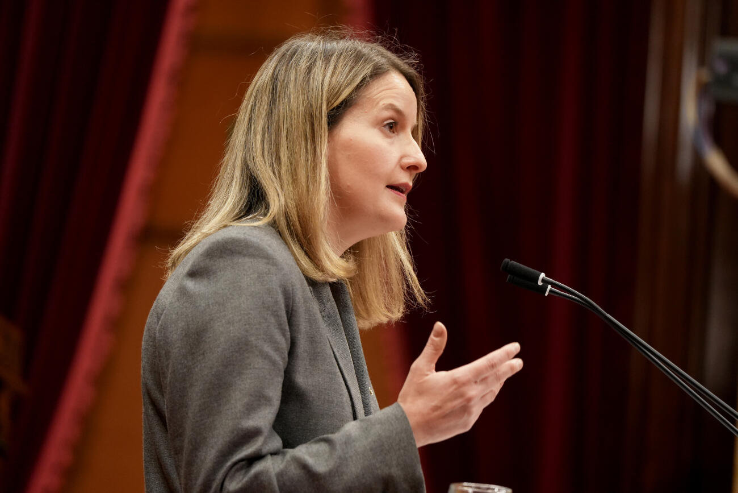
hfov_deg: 11.1
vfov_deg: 7.4
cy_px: 246
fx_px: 3793
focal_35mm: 185
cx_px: 369
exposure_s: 1/200
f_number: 4
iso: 4000
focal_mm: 185
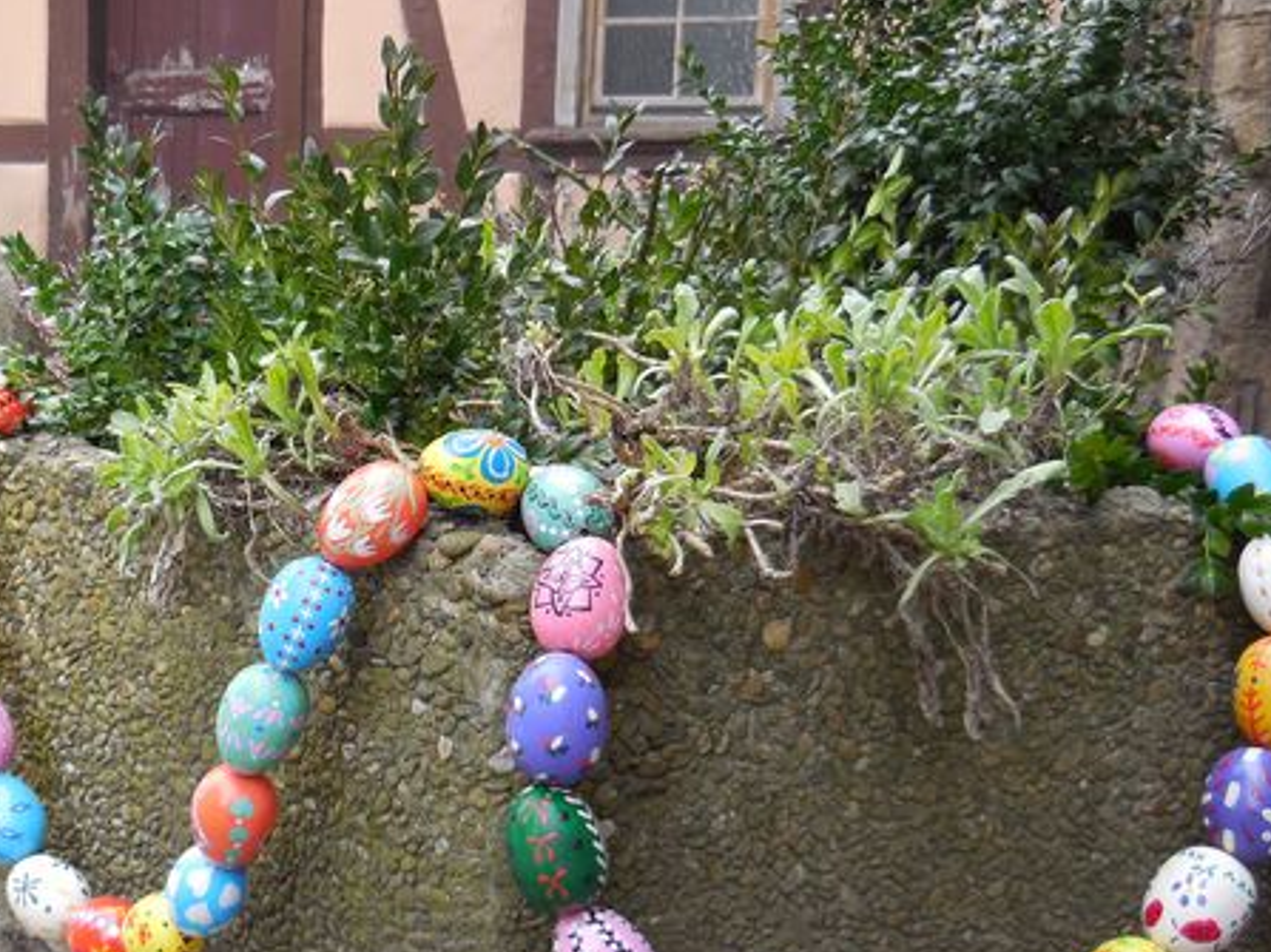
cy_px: 486
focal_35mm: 43
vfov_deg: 33.6
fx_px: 1578
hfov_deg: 43.0
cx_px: 390
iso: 125
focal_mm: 5.3
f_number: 3.2
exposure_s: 1/100
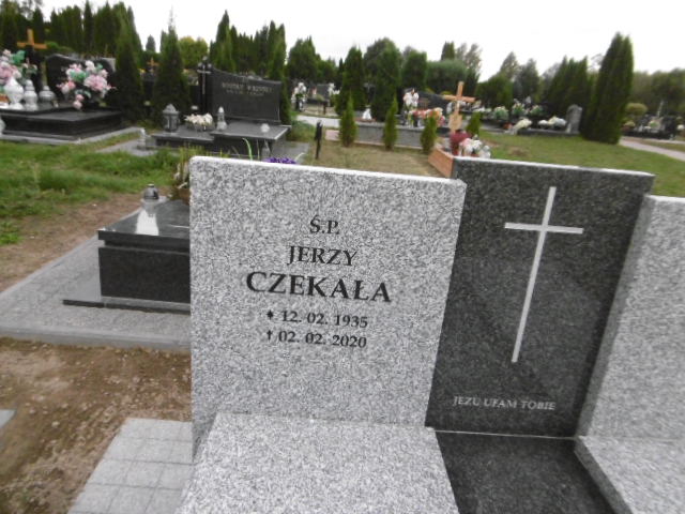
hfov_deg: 71.6
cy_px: 257
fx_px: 475
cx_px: 342
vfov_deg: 56.8
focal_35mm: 24
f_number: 3.1
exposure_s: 1/800
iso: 800
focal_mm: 4.3
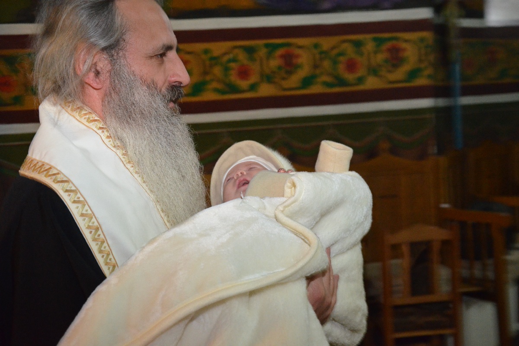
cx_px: 260
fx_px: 735
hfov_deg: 38.9
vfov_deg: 26.5
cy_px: 173
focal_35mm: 51
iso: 3200
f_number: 4.2
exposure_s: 1/60
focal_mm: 34
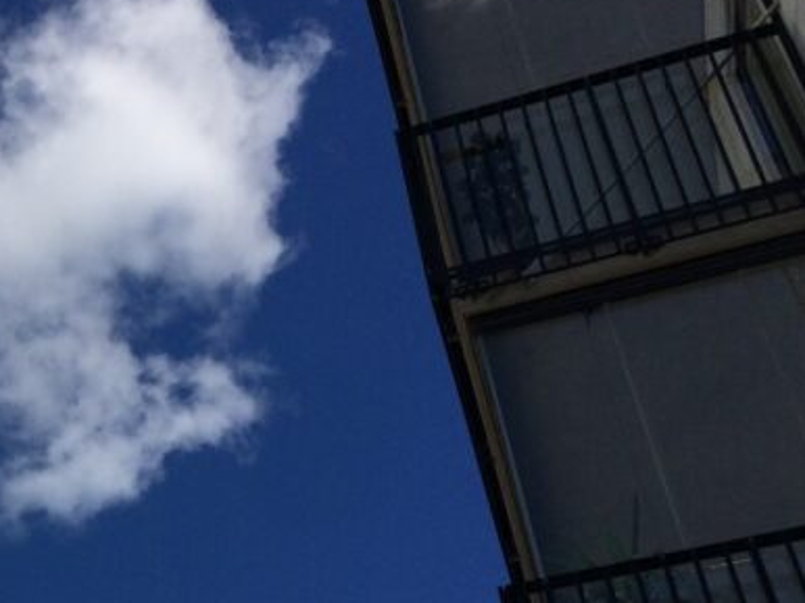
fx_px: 1790
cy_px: 436
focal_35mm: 77
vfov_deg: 19.0
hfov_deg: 23.7
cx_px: -86
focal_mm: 4.15
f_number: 2.2
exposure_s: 1/4566
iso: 32
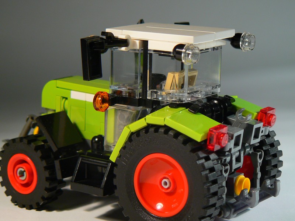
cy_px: 110
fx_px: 844
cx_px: 148
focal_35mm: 99
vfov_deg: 14.9
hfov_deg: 19.8
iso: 80
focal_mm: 16.5
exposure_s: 1/13
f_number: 3.2
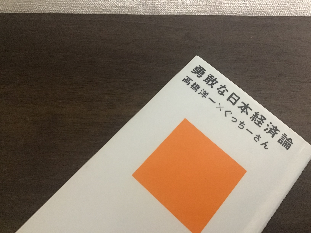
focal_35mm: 31
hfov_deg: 58.4
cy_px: 116
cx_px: 156
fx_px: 279
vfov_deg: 45.4
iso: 200
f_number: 2.4
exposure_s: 1/17
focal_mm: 3.3
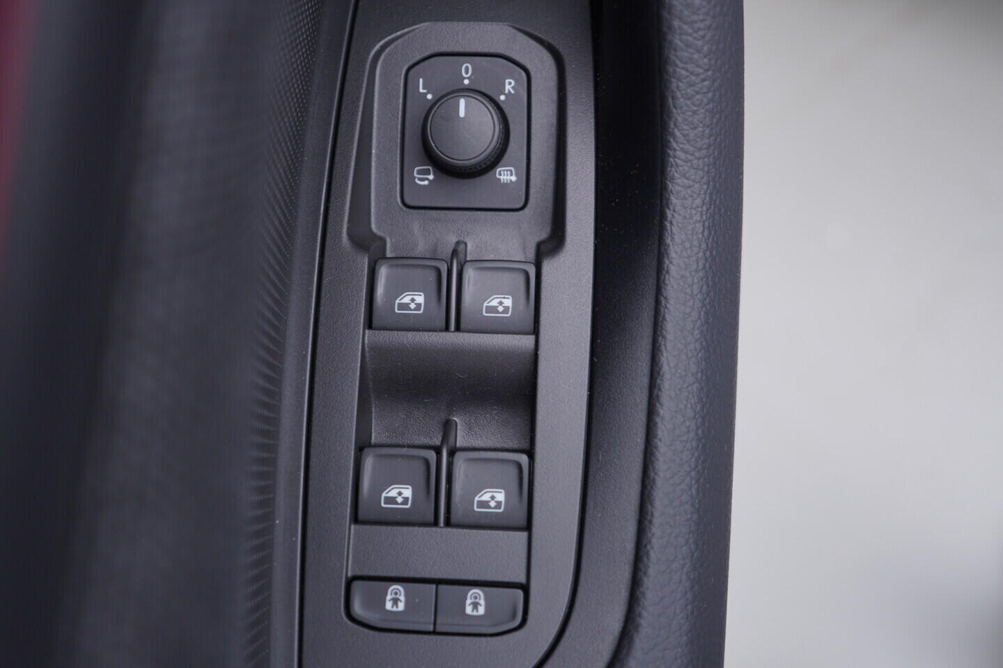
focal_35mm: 36
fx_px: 1003
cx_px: 502
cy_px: 334
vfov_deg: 36.9
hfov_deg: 53.1
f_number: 2.8
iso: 125
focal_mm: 24
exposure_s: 1/40
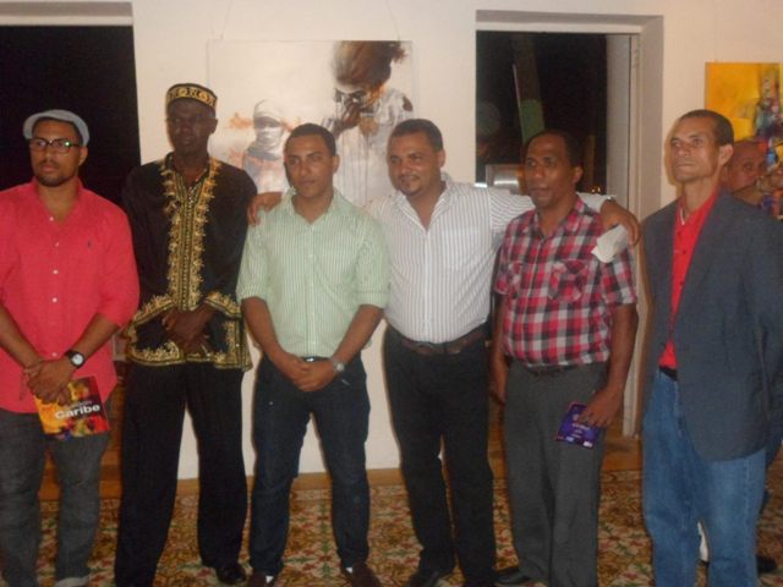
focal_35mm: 36
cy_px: 294
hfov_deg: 51.4
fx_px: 814
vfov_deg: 39.7
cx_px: 392
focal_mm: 6.6
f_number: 3.8
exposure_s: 1/45
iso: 480
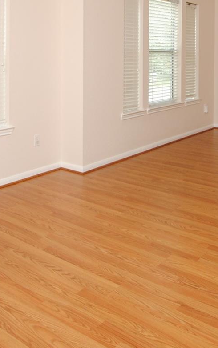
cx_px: 101
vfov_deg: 45.9
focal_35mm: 40
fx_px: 380
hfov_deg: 32.0
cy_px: 55
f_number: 4
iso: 200
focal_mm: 10
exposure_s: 1/60
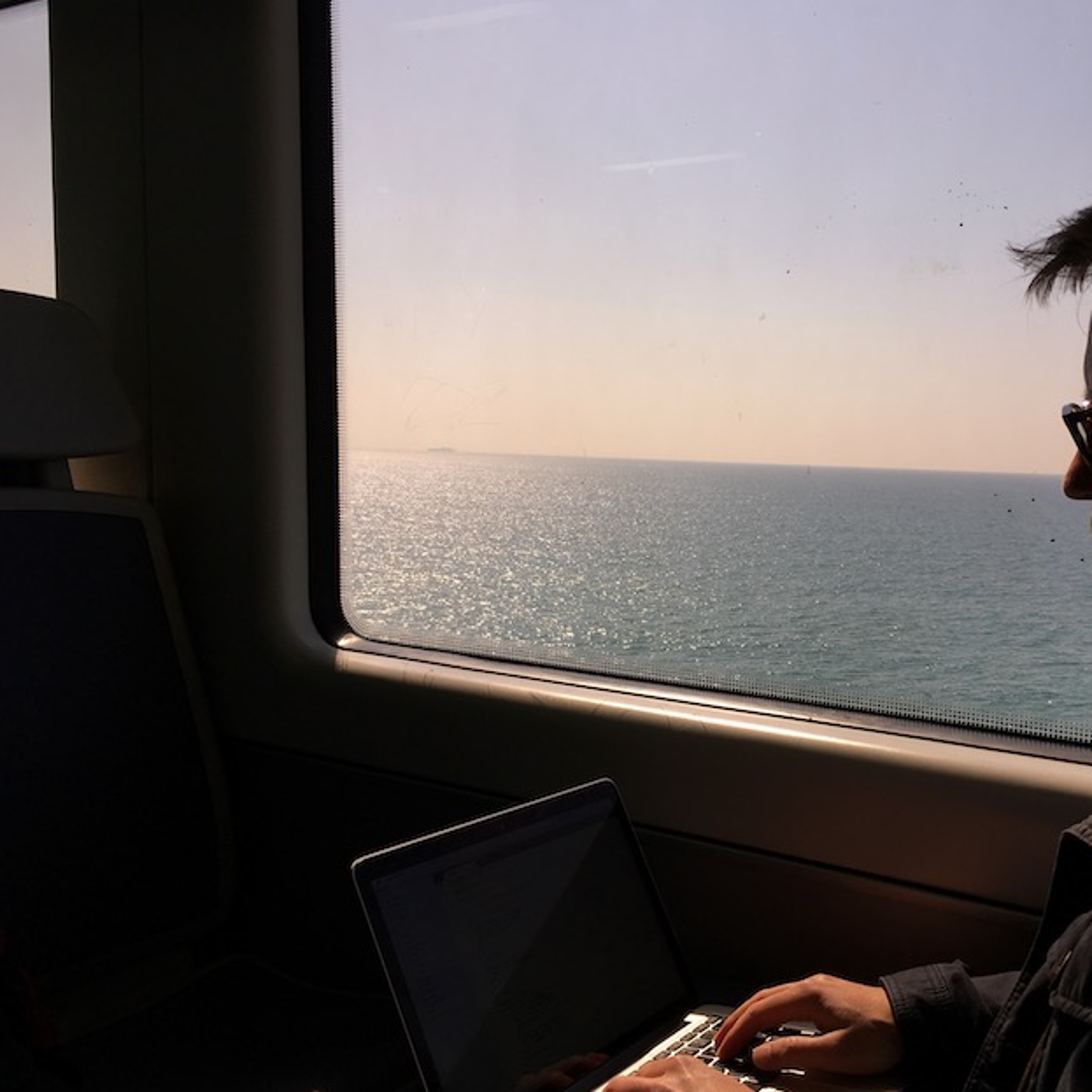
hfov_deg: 46.5
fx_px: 1249
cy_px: 547
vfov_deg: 47.2
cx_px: 729
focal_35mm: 35
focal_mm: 4.15
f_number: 2.2
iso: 25
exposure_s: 1/693
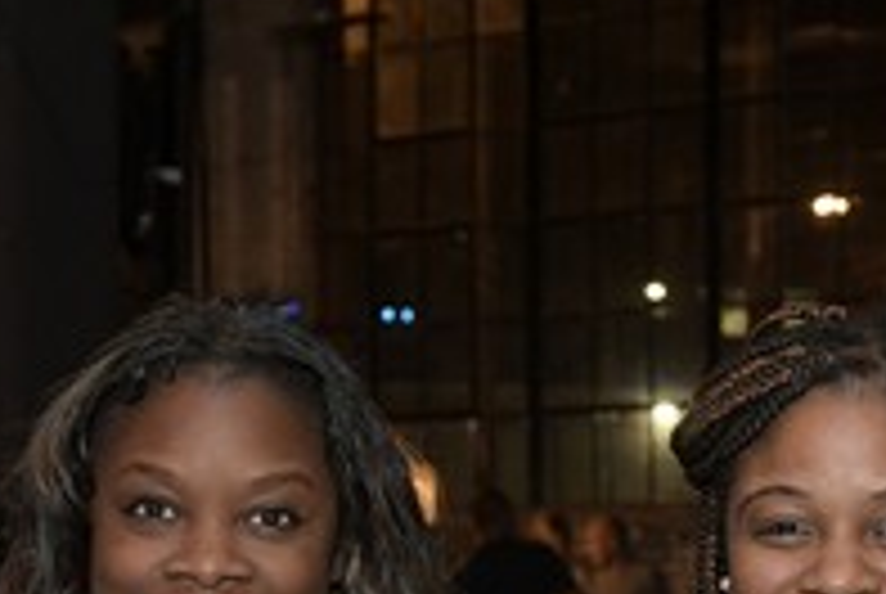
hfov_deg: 16.8
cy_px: 610
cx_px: 517
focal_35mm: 121
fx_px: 2992
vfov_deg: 11.2
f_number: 4
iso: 2000
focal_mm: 29
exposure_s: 1/100
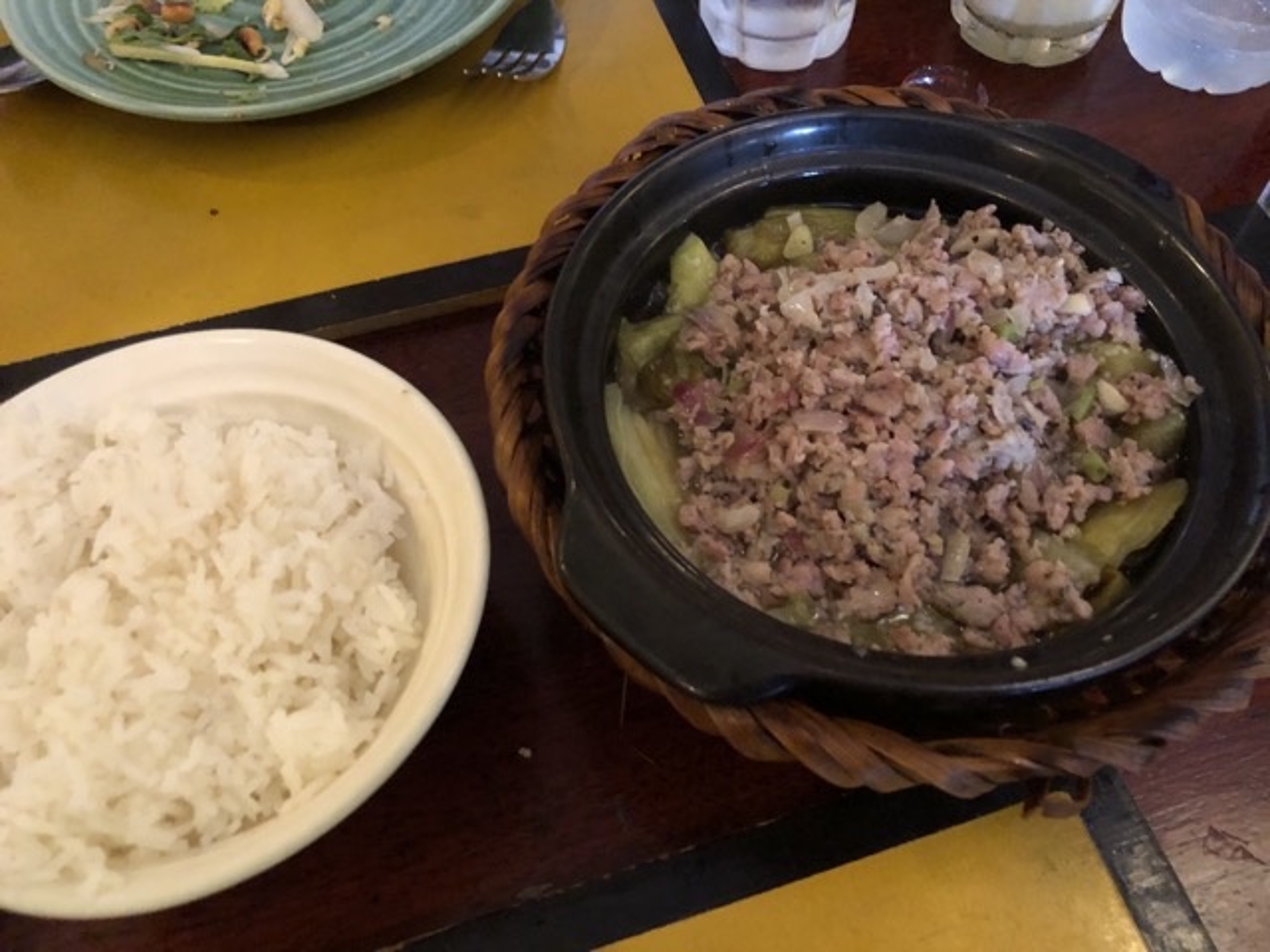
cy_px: 476
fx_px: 1027
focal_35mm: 28
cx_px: 635
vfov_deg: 49.7
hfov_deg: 63.4
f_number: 1.8
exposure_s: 1/4
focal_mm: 4
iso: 100
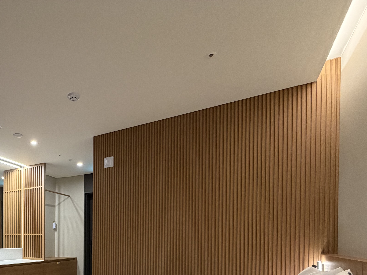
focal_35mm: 25
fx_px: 265
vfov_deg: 49.3
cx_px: 72
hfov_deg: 63.3
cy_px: 244
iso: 320
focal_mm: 2.22
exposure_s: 1/60
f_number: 2.2
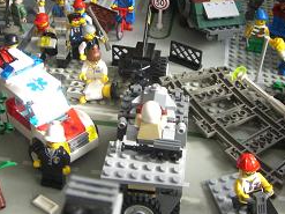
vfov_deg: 24.7
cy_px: 68
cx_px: 163
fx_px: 486
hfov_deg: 32.7
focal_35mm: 59
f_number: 2.7
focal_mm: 6.2
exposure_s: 1/125
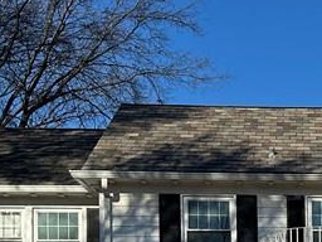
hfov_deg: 19.3
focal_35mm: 96
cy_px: 369
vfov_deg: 14.3
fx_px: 893
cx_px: 386
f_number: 1.78
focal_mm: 6.86
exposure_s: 1/5263
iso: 80
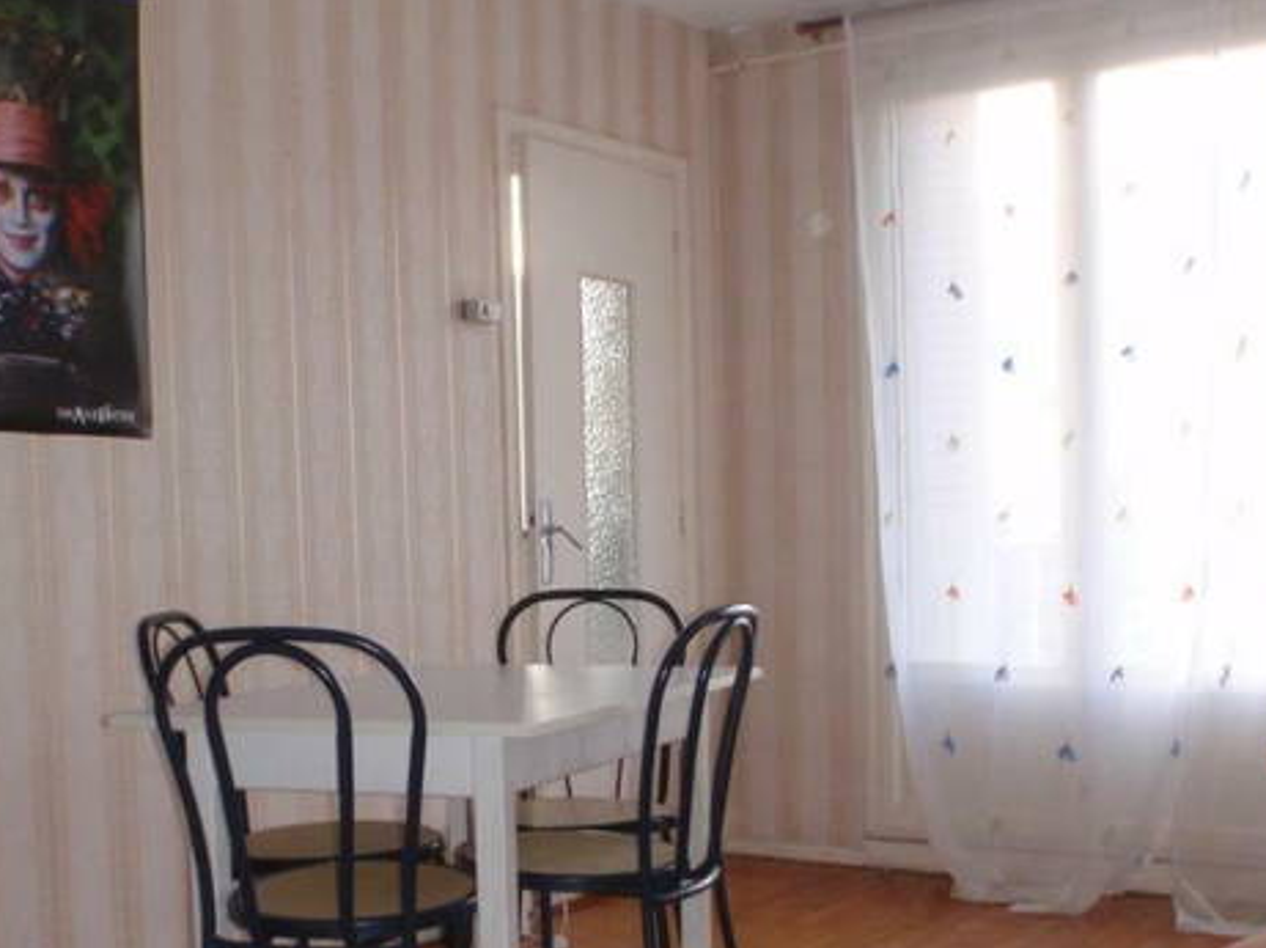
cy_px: 670
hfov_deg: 39.7
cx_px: 629
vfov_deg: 29.9
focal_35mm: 48
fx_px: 1754
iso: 160
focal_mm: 5
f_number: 3.5
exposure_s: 1/30
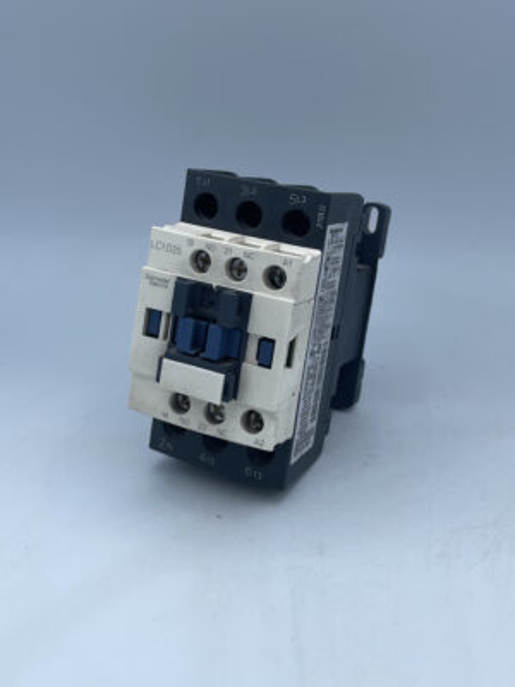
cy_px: 344
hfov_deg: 53.1
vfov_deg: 67.3
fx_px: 516
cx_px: 258
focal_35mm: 26
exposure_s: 1/1642
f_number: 1.6
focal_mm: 4.2
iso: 32
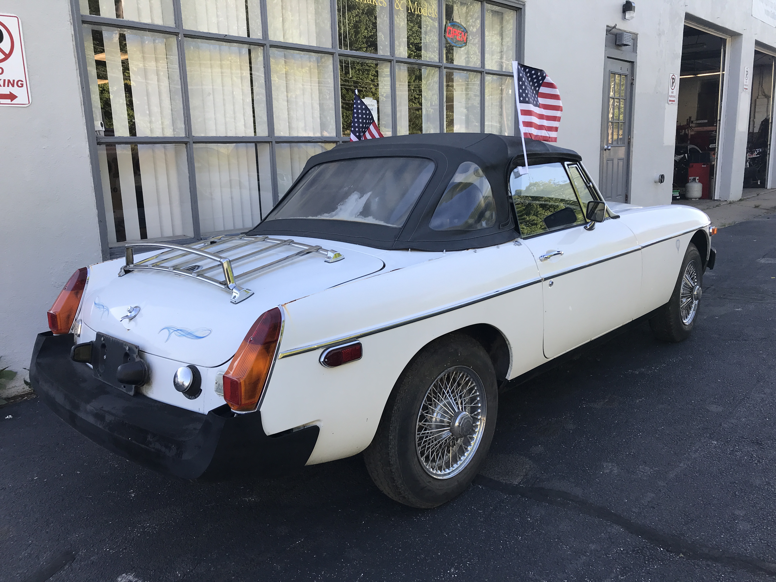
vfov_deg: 49.7
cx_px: 388
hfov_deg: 63.4
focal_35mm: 28
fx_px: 628
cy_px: 291
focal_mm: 3.99
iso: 20
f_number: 1.8
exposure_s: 1/327
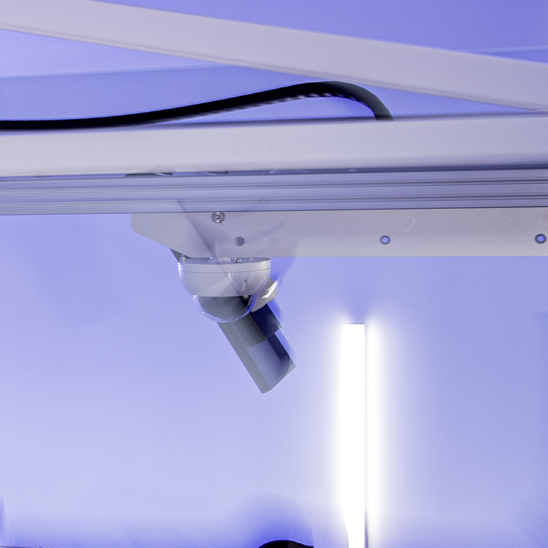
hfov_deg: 15.7
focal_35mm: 98
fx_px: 1755
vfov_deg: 17.3
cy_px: 559
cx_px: -375
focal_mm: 18
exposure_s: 1/4
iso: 31
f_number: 6.7
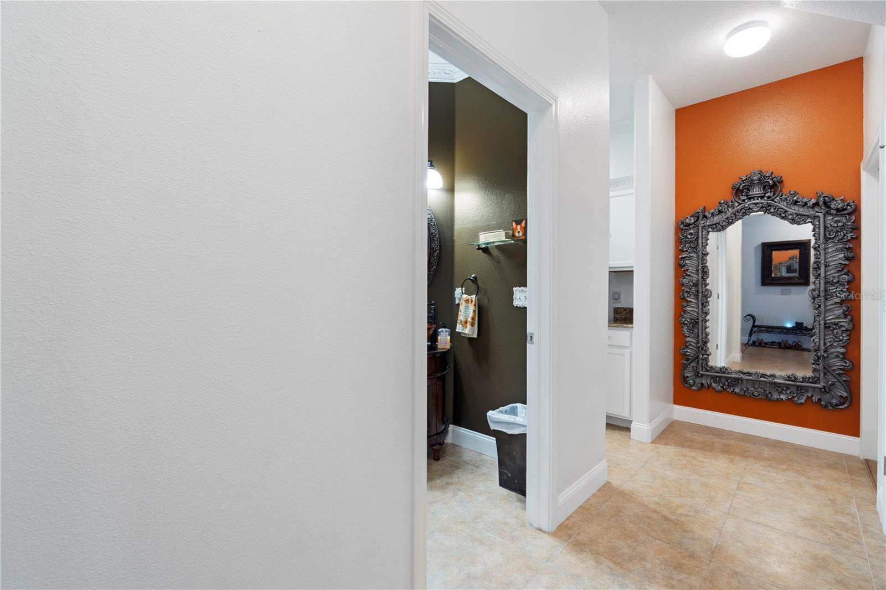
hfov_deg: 100.4
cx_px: 443
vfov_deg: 77.3
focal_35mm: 15
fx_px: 369
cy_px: 295
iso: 100
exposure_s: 1
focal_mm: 10
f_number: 8
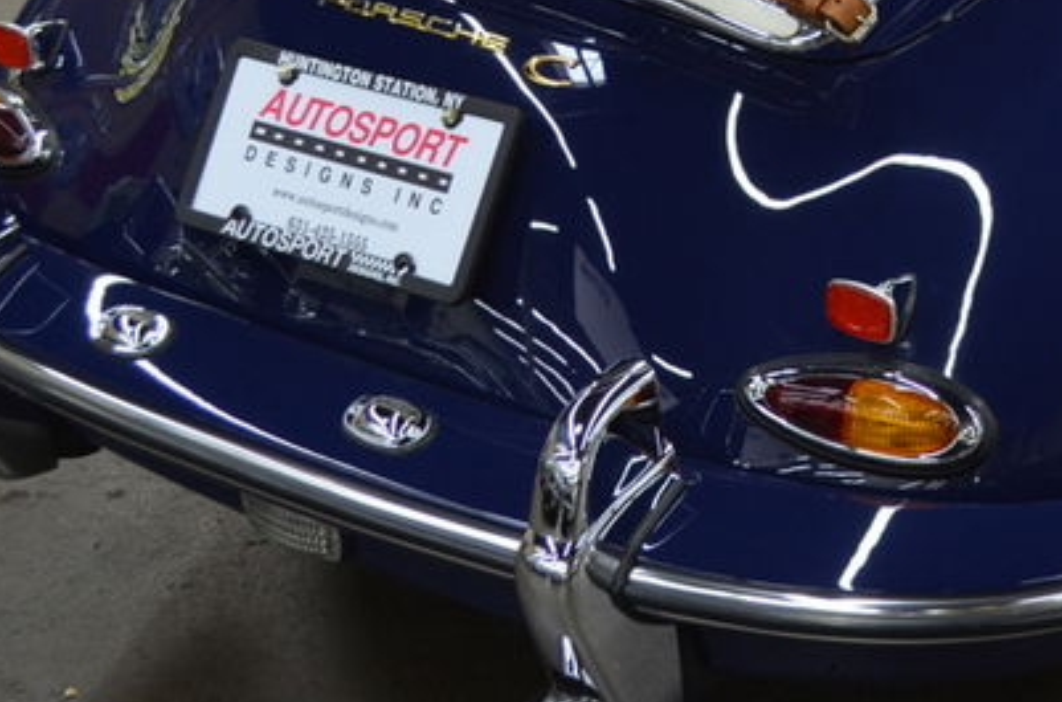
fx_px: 2707
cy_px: -11
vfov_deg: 14.5
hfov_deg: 21.4
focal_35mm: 92
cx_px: 1086
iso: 450
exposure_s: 1/60
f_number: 4
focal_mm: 24
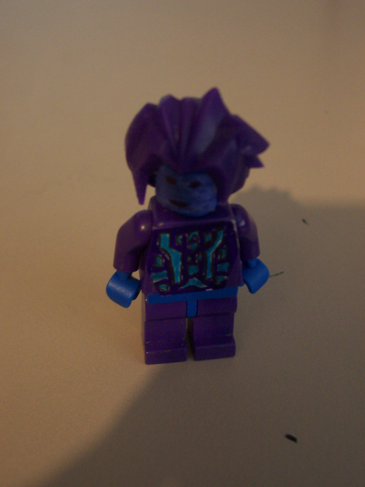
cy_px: 244
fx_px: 520
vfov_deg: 50.1
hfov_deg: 38.7
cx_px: 182
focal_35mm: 37
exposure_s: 1/15
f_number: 2.8
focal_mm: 5.6
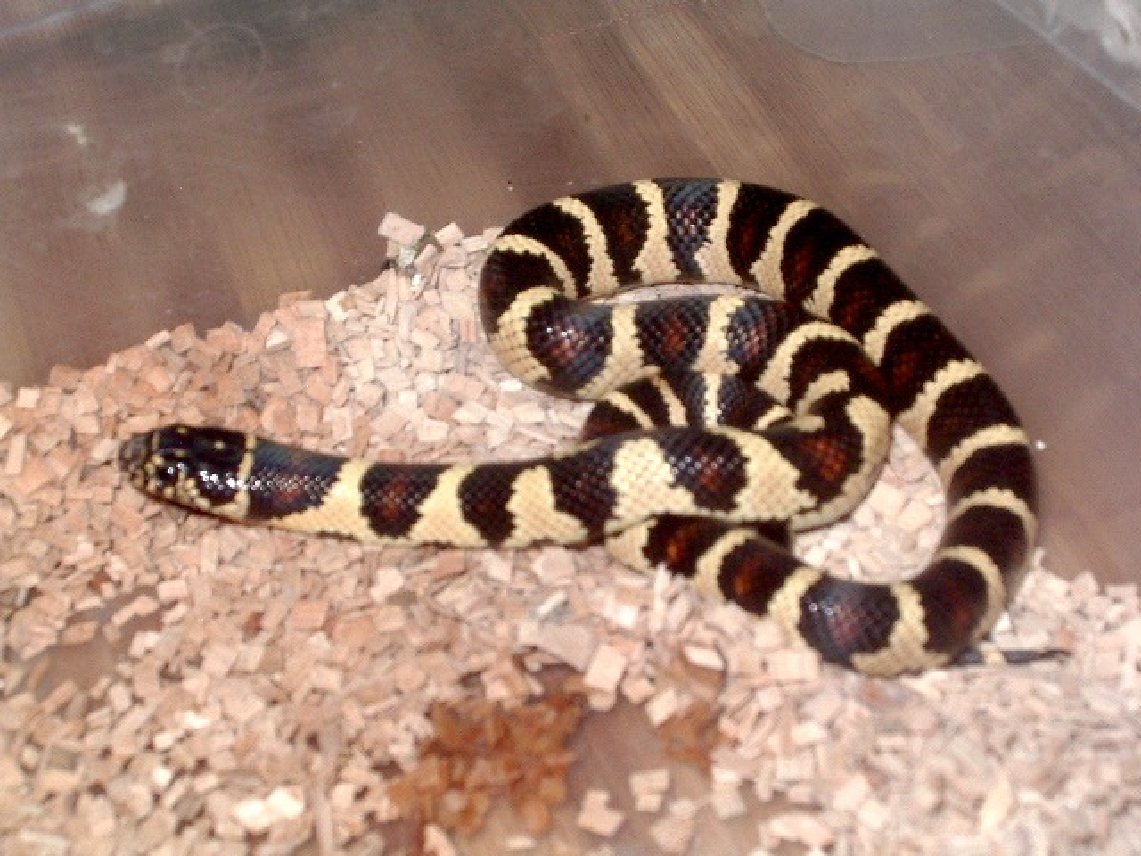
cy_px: 428
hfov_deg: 25.7
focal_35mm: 76
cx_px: 570
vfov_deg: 19.4
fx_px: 2505
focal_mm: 11.5
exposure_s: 1/80
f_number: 6.9
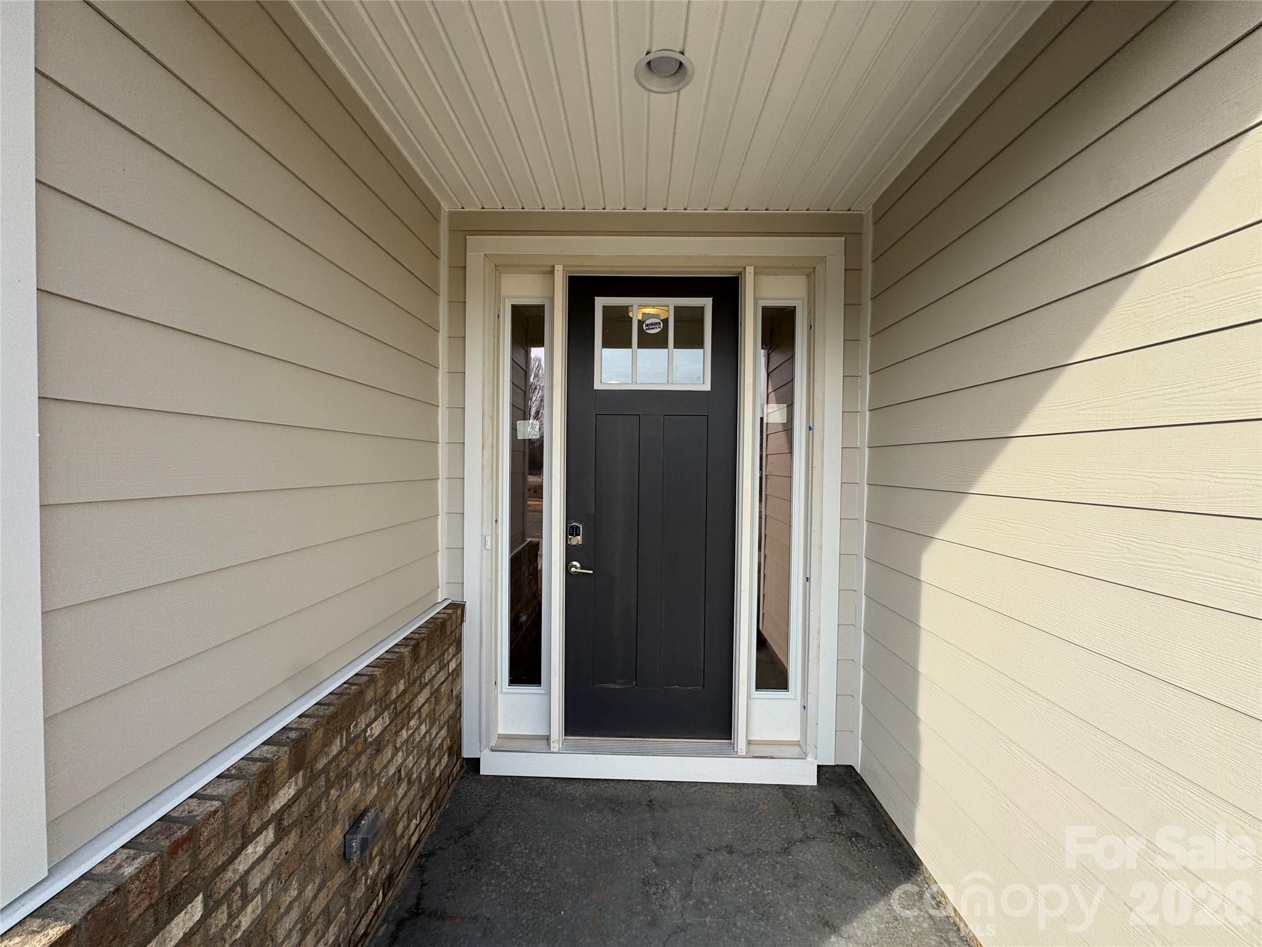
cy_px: 474
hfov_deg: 102.1
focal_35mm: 14
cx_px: 631
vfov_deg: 85.7
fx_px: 510
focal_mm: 2.22
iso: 40
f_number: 2.2
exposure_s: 1/522
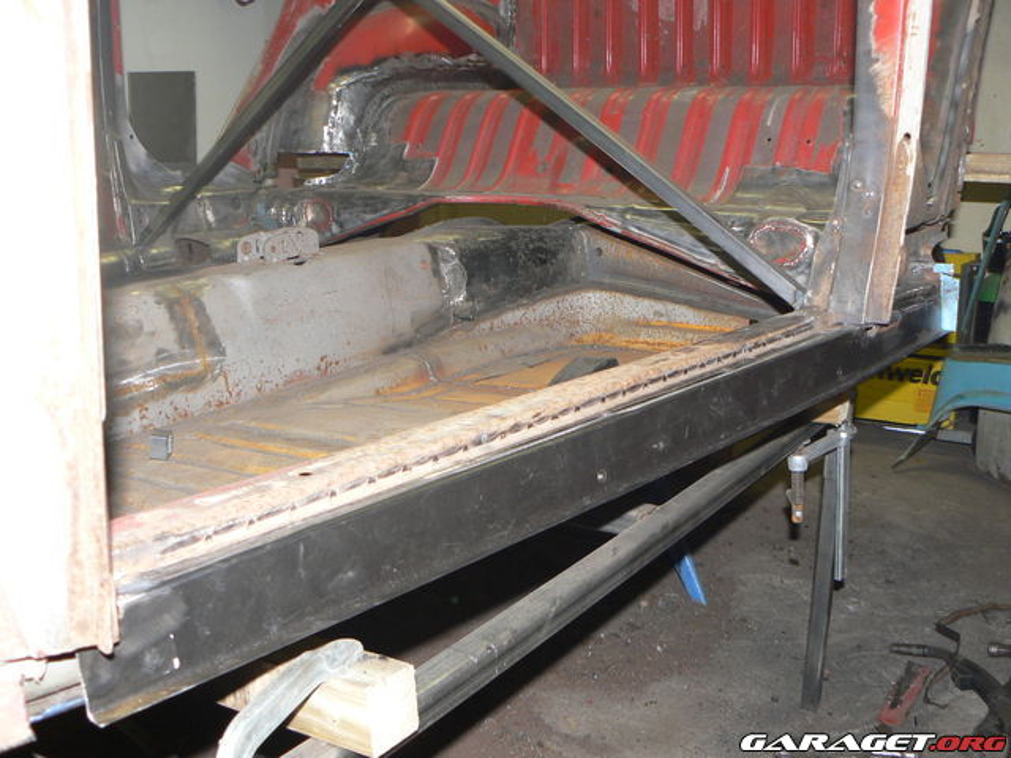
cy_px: 379
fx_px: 1051
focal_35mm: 36
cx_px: 506
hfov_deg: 51.4
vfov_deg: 39.7
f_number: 2.8
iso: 100
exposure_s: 1/30
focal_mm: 6
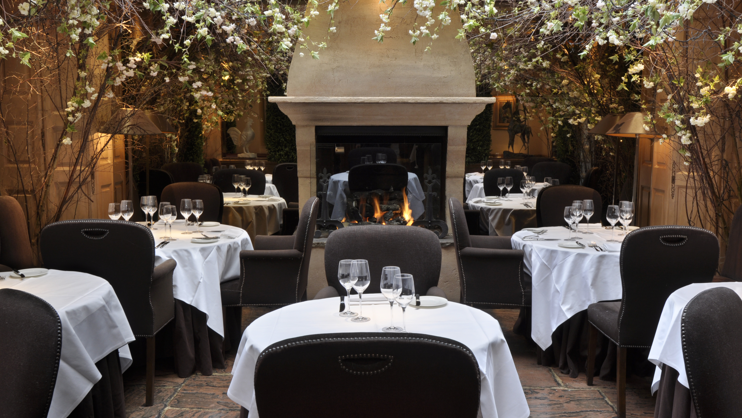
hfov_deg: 52.8
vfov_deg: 31.2
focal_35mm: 38
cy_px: 203
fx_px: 748
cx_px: 374
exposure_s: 1/10
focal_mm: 24
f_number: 10
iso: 200
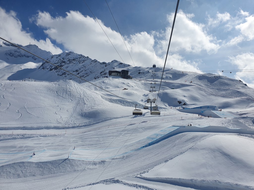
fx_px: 191
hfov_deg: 67.3
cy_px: 95
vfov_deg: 53.1
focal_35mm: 26
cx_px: 127
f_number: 2.4
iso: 50
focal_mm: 4.32
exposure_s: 1/7776
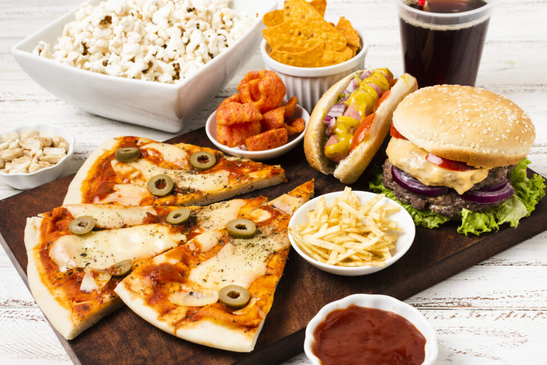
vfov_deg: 24.4
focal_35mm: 56
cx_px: 270
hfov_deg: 35.9
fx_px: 844
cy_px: 182
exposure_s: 1/160
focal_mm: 35
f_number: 7.1
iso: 250
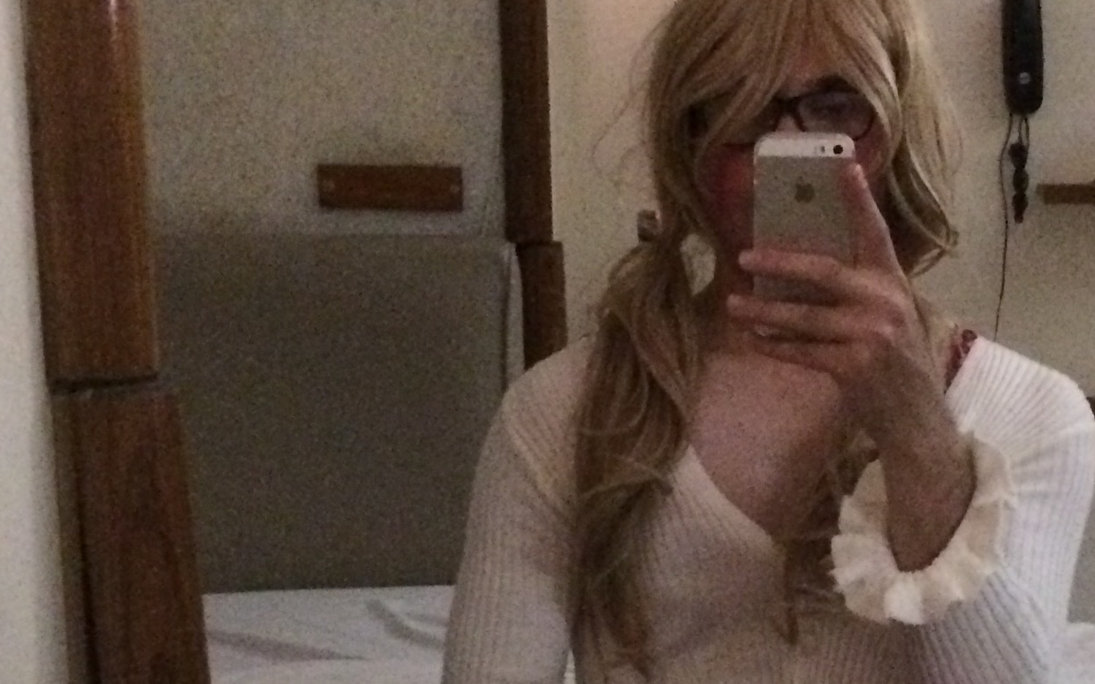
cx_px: 768
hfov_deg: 25.3
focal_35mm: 81
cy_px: 661
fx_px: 2417
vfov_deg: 15.8
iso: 800
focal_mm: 4.15
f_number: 2.2
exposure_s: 1/15
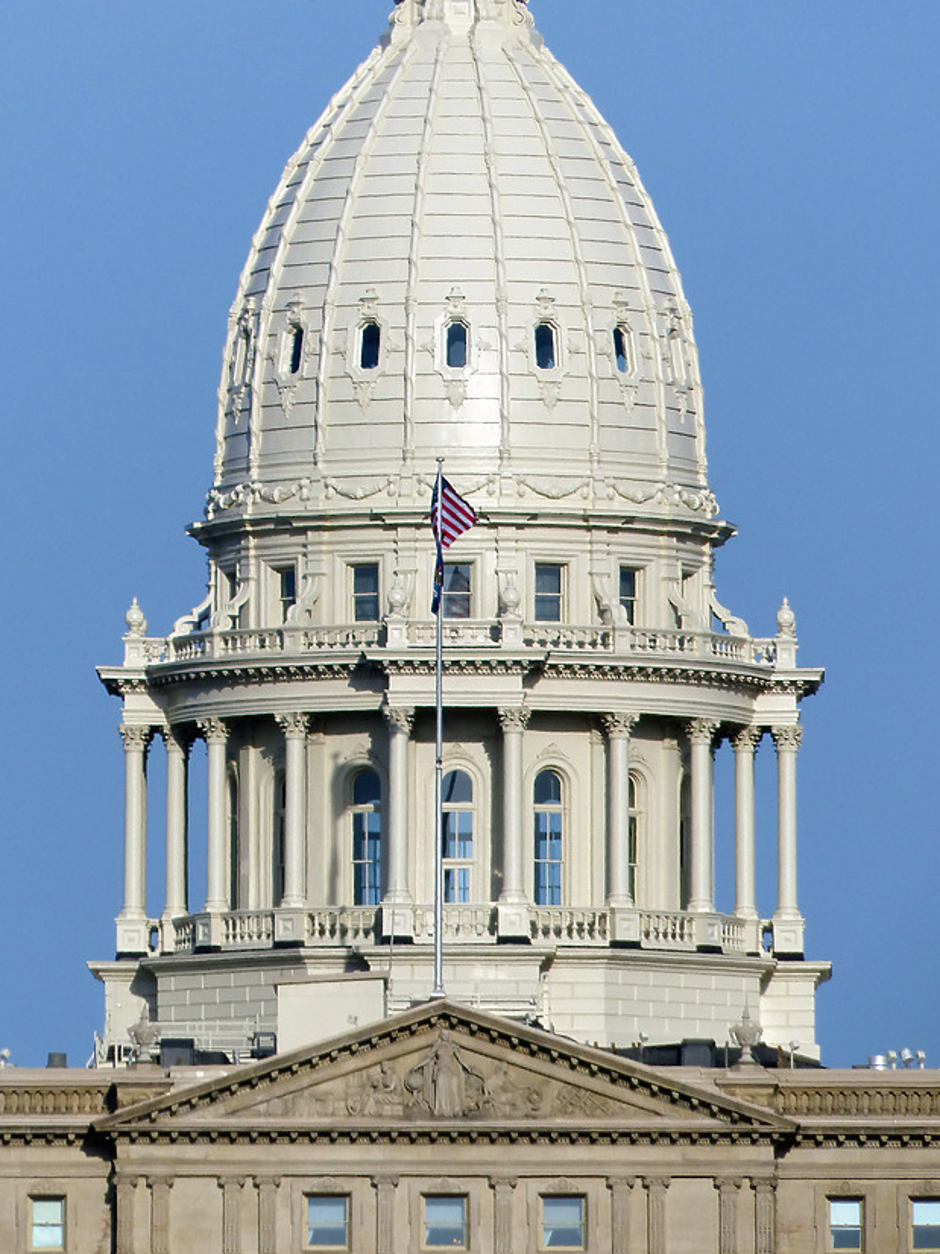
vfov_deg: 3.0
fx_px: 23691
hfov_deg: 2.3
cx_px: 443
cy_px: 676
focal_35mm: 654
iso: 100
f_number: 5
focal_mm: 108
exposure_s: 1/1600
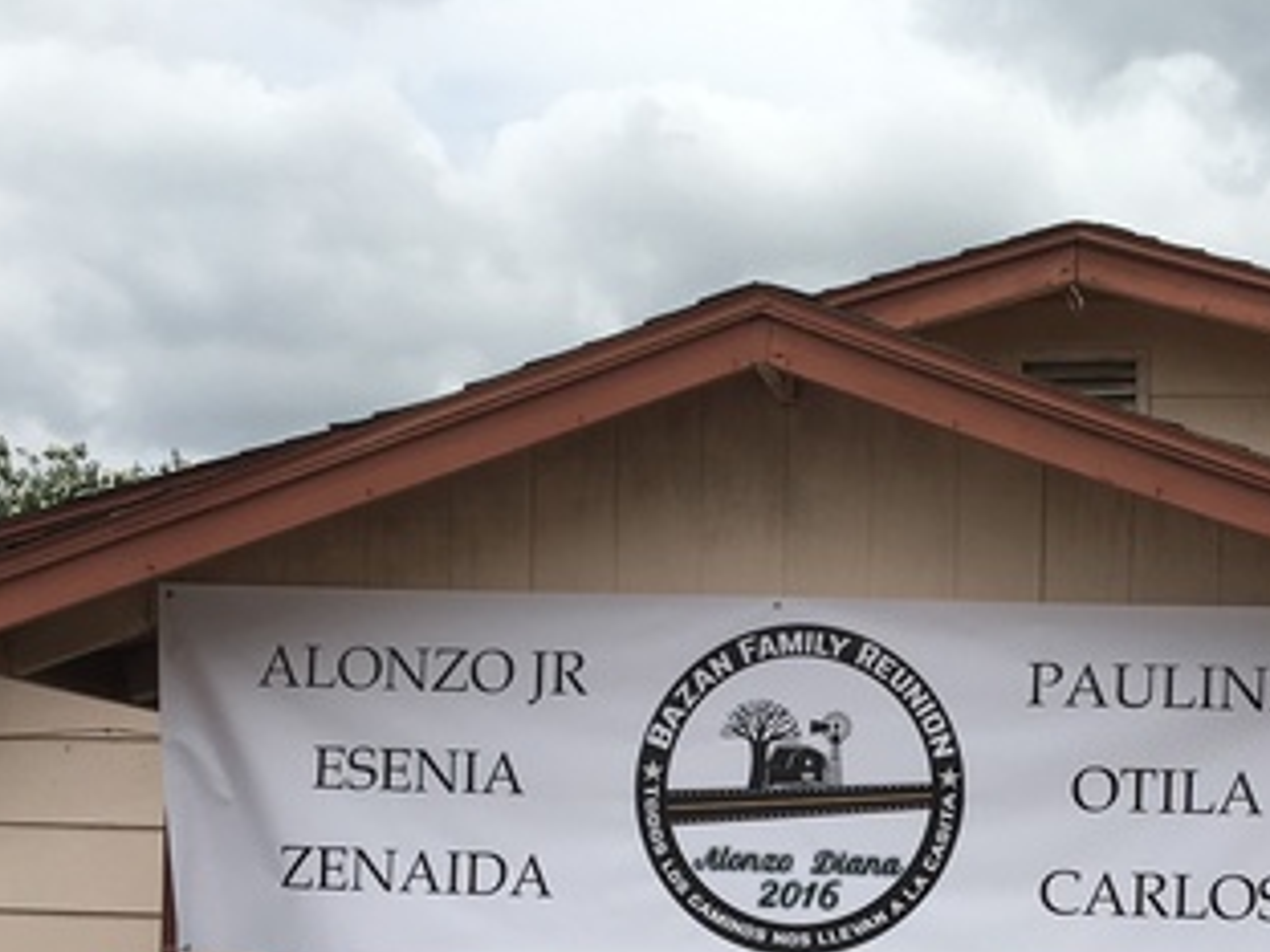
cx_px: 904
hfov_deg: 28.7
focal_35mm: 67
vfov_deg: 21.3
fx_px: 2458
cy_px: 928
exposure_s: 1/1972
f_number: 2.2
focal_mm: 4.15
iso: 25
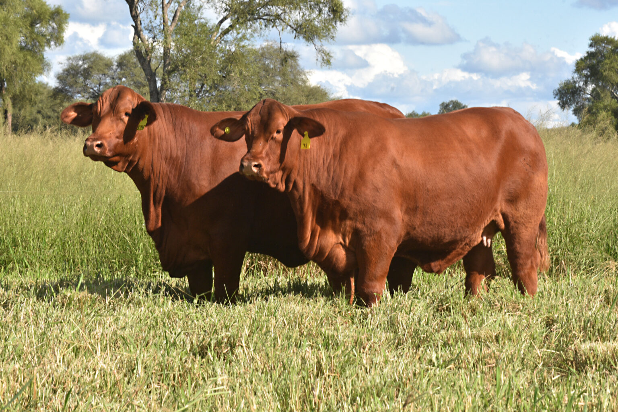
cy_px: 206
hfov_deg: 12.2
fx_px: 2884
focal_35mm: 168
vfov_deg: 8.2
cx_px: 309
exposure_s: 1/250
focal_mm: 112
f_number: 18
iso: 800
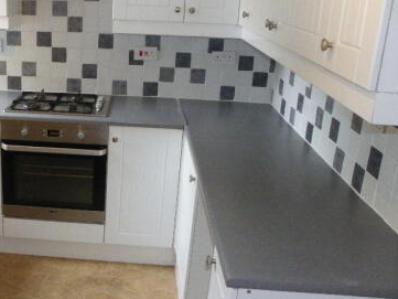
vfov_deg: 34.3
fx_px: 483
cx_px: 80
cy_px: 124
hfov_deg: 42.8
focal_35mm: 42
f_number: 2.8
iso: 320
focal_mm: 4.6
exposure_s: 1/60
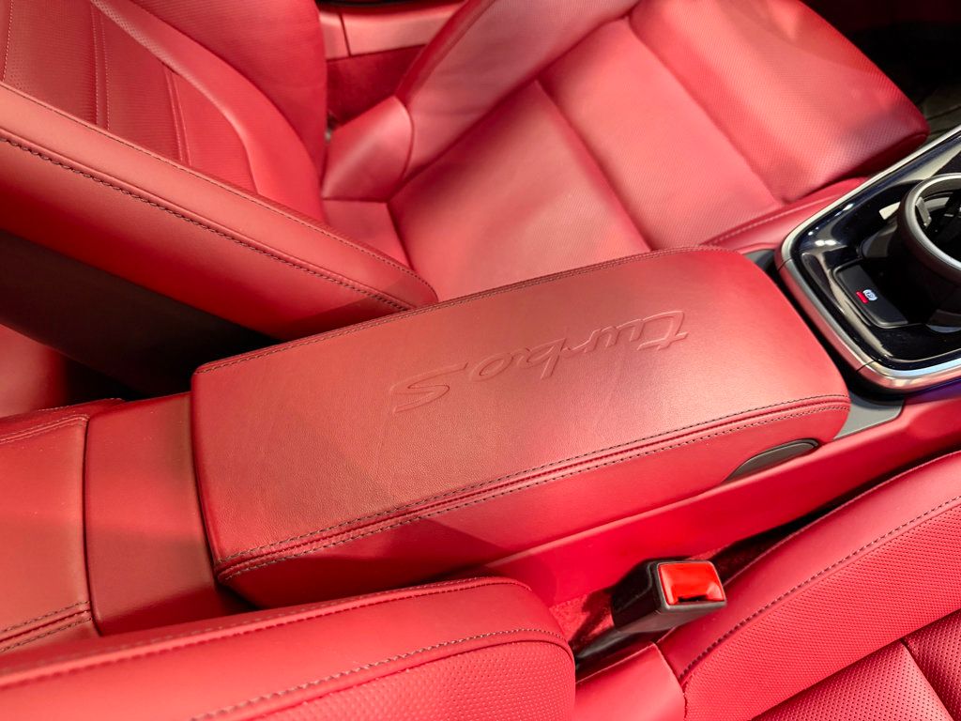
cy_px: 360
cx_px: 480
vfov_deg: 56.8
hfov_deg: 71.6
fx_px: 666
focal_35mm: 24
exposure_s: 1/60
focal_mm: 6.76
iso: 500
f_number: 1.78
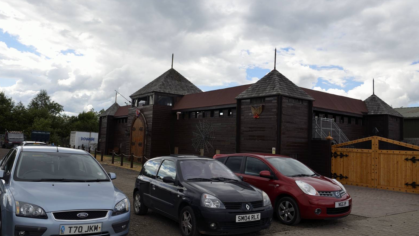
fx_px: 322
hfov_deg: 66.1
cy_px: 106
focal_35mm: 29
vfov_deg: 40.1
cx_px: 205
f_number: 8
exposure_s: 1/250
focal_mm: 18
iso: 100
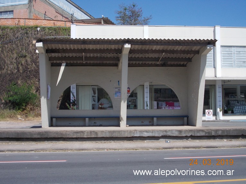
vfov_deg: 28.5
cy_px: 92
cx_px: 123
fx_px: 362
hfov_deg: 37.5
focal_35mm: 51
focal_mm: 7.2
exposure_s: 1/250
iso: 80
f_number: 7.2
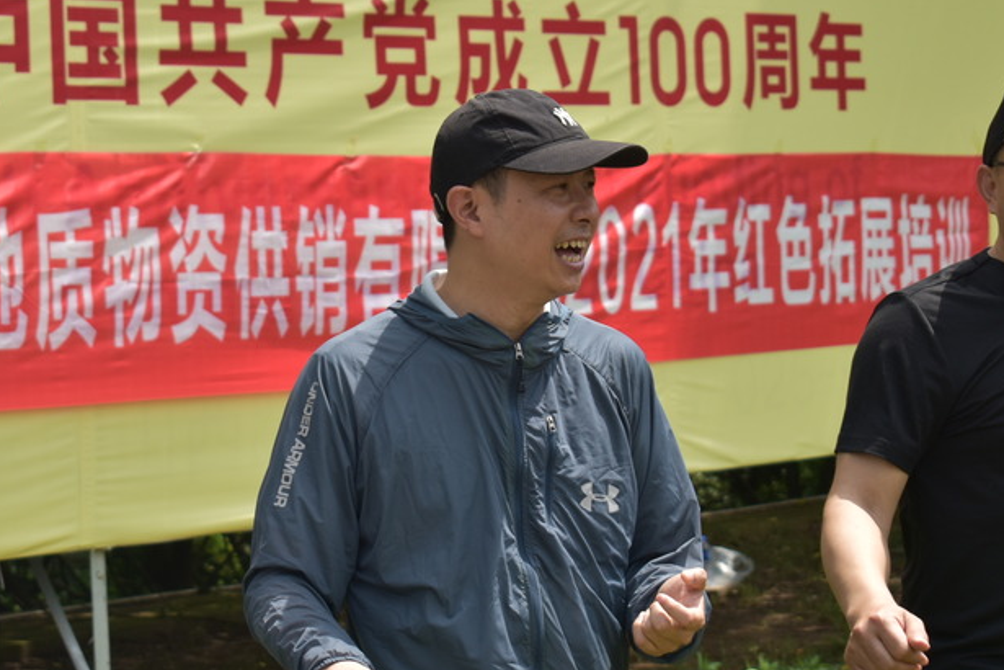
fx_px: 3263
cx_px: 418
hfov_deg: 17.5
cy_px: 279
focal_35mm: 117
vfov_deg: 11.7
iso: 100
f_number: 5.3
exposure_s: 1/500
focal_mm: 48
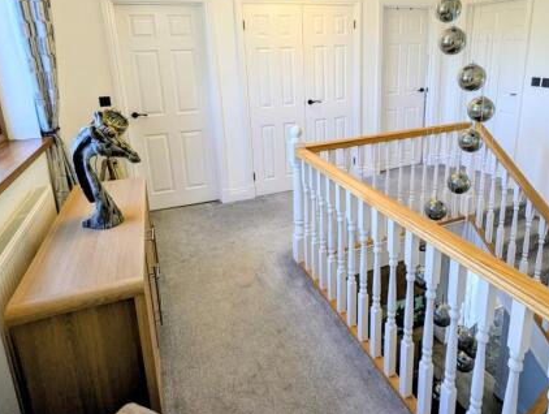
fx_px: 350
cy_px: 141
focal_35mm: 22
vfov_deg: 59.9
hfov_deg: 76.0
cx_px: 308
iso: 45
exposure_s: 1/100
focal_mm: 2.35
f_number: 2.2
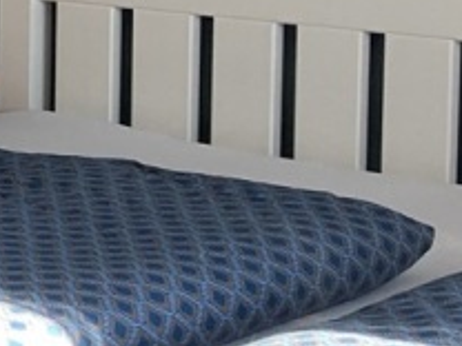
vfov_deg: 7.3
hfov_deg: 8.8
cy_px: -72
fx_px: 2696
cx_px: -675
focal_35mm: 202
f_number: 1.8
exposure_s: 1/121
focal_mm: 3.99
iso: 50
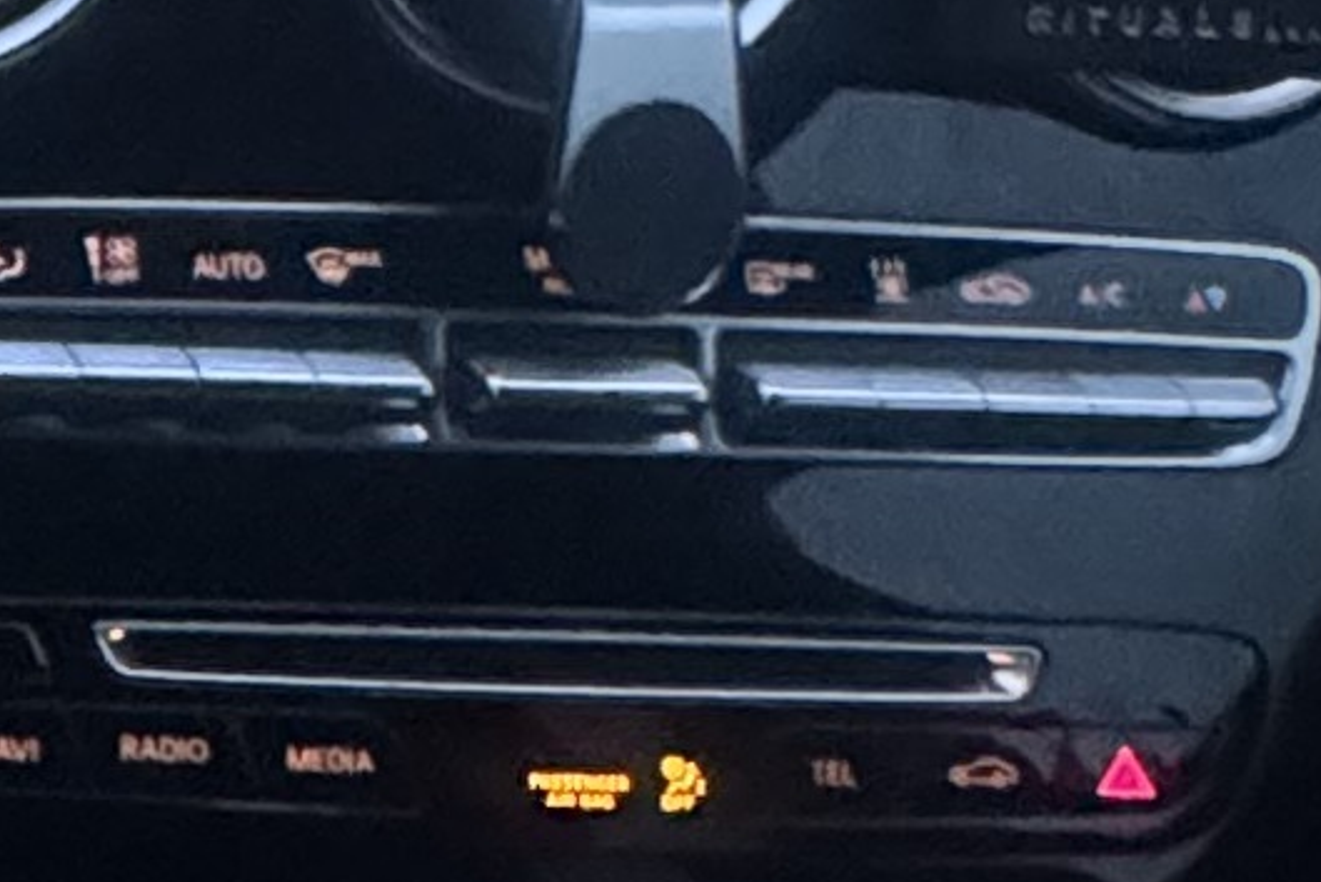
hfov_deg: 14.7
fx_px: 4074
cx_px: -1428
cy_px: -160
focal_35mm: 111
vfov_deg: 12.1
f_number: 2.2
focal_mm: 2.22
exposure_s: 1/34
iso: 1250
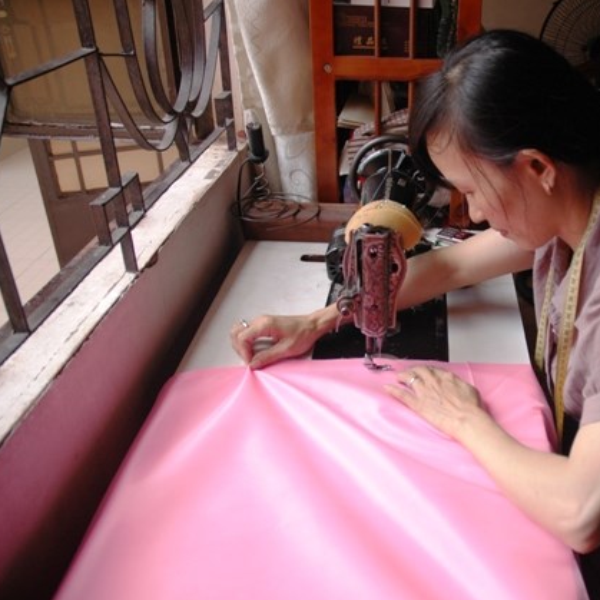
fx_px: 686
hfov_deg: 45.6
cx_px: 450
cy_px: 299
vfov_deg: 47.2
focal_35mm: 35
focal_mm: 18
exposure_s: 1/40
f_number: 3.5
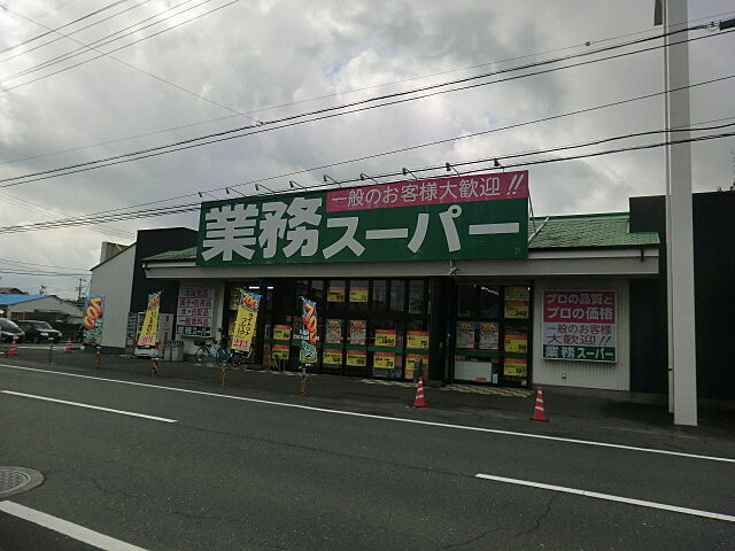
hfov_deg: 71.6
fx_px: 510
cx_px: 368
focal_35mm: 24
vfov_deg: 56.8
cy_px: 276
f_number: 7.5
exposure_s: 1/500
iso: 80
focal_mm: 4.3
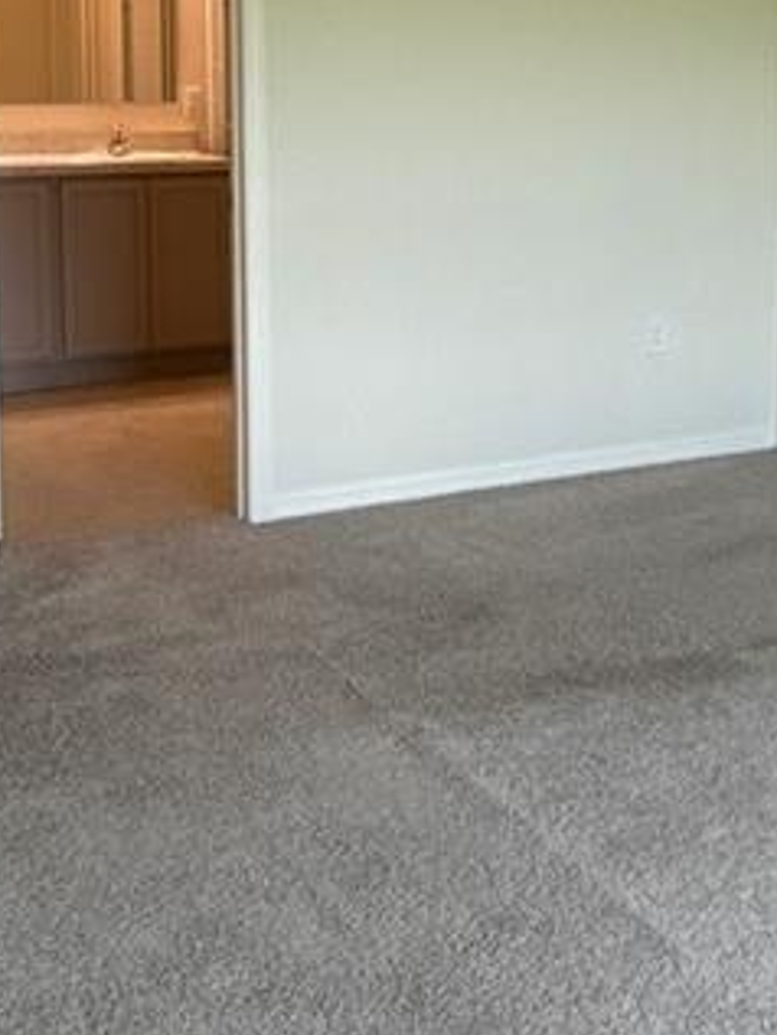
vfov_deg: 35.3
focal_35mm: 53
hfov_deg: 27.5
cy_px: 255
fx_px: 1585
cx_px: 480
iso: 125
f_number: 2.2
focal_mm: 2.22
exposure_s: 1/120
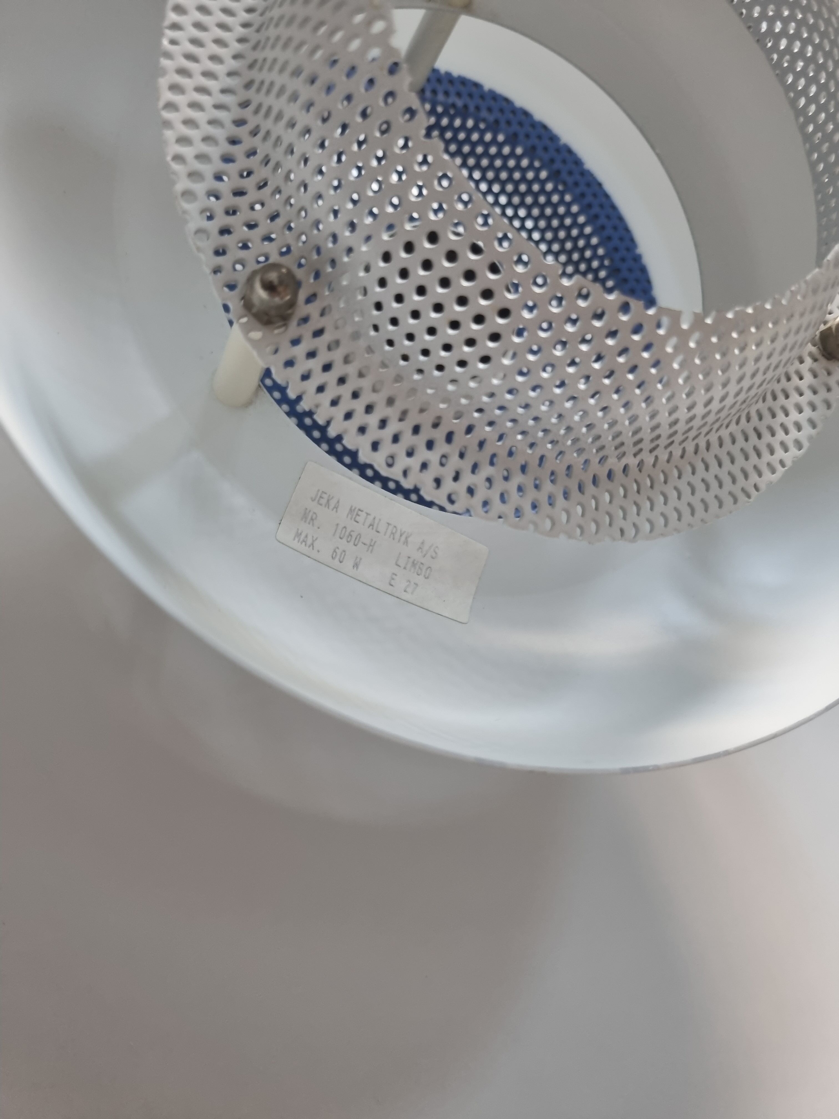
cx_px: 420
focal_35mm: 26
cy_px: 560
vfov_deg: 67.3
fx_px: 840
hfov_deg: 53.1
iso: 250
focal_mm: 5.4
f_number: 1.8
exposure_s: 1/50
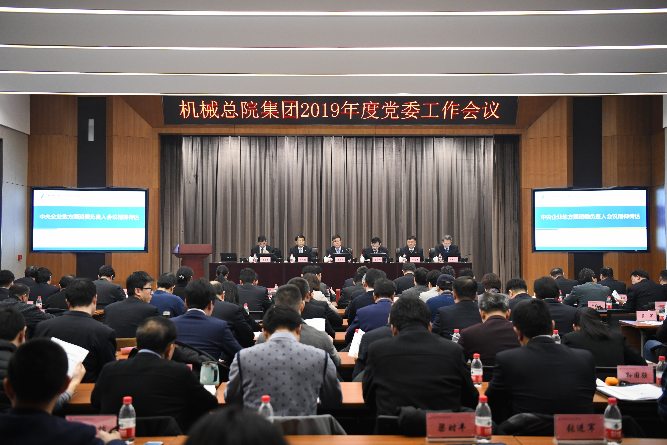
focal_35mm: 40
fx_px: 741
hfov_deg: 48.5
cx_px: 334
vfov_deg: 33.4
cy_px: 222
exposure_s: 1/125
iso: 2500
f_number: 3.2
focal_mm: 40
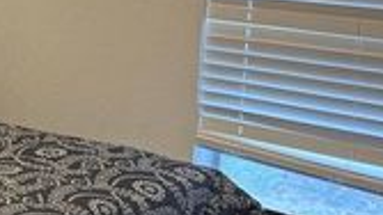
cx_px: -177
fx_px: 945
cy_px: 77
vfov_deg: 13.0
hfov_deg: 20.1
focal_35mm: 93
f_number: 1.78
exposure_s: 1/60
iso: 160
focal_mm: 6.76
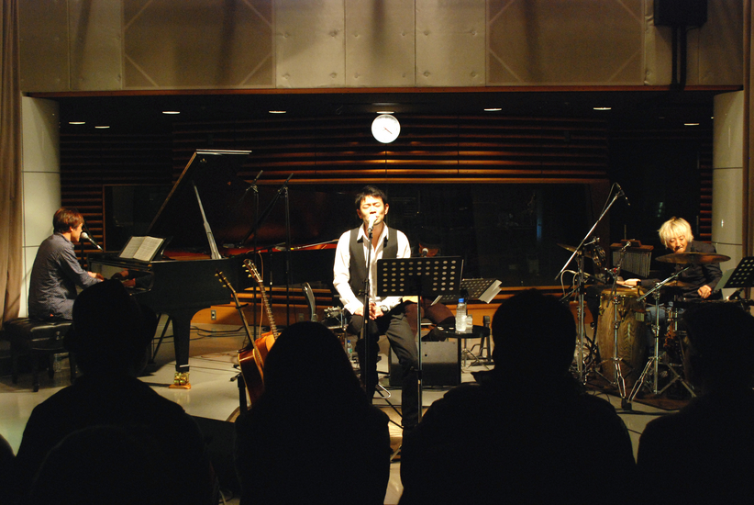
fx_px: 943
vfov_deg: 29.9
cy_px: 252
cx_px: 377
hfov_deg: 43.6
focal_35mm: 45
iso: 1250
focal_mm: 30
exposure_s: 1/40
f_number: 5.6
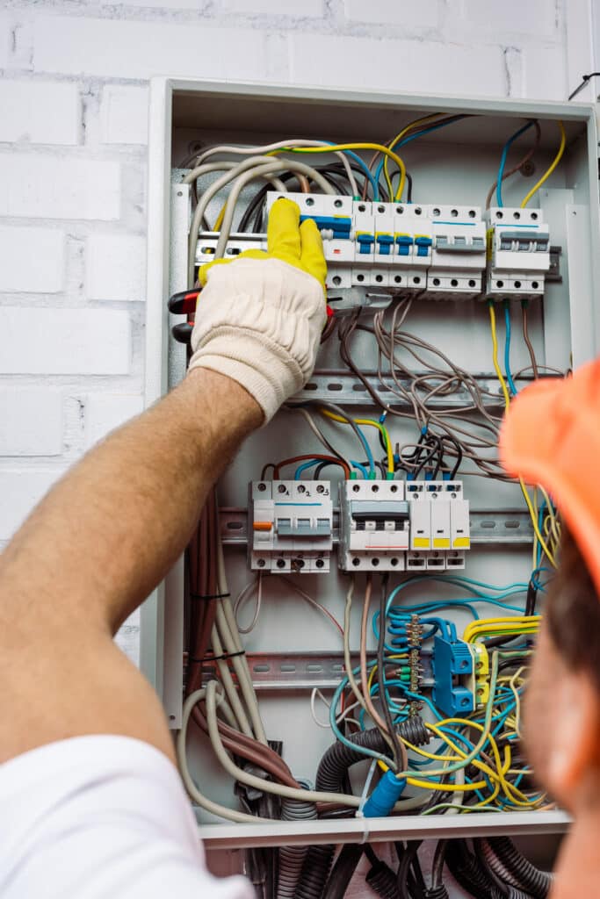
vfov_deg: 54.4
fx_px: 875
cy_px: 450
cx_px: 300
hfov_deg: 37.9
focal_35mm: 35
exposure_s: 1/200
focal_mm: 35
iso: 250
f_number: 5.6
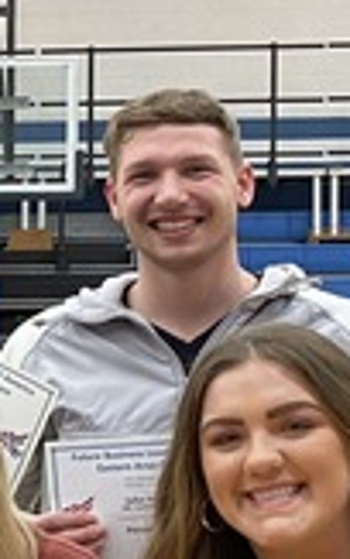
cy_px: 415
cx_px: -573
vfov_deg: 15.4
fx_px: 2059
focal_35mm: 135
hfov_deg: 8.6
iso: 125
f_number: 1.8
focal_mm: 4.25
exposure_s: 1/60
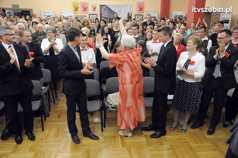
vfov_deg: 41.6
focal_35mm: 32
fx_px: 208
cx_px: 119
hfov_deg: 59.5
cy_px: 79
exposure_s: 1/80
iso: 2500
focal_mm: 21
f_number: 5.6
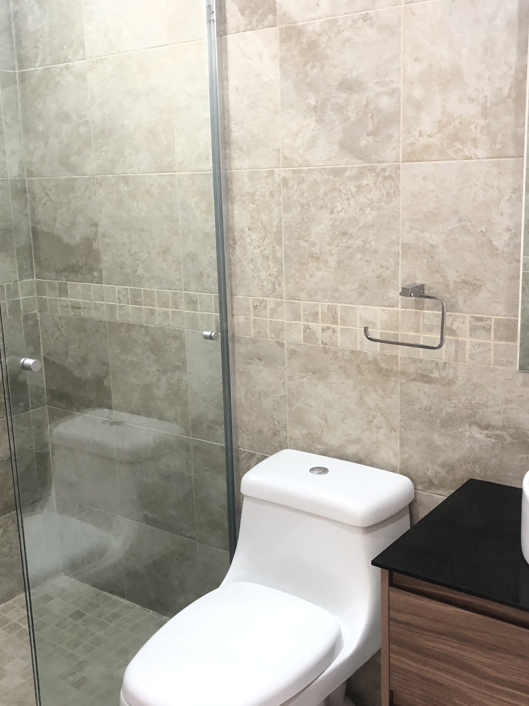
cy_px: 348
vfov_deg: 49.0
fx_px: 774
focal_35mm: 38
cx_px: 257
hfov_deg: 37.7
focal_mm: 4
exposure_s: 1/15
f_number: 1.8
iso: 80
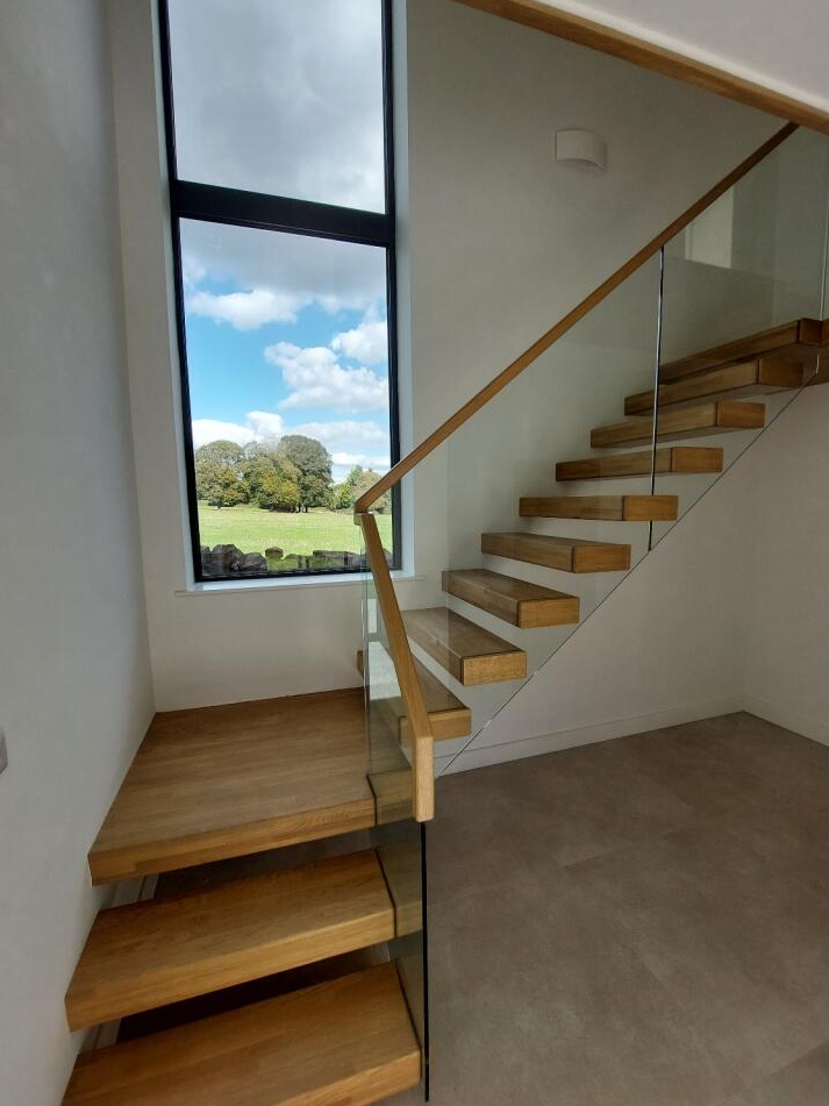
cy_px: 563
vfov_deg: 102.1
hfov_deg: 85.6
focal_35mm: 14
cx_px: 427
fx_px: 447
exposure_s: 1/435
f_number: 2.2
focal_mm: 1.74
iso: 50
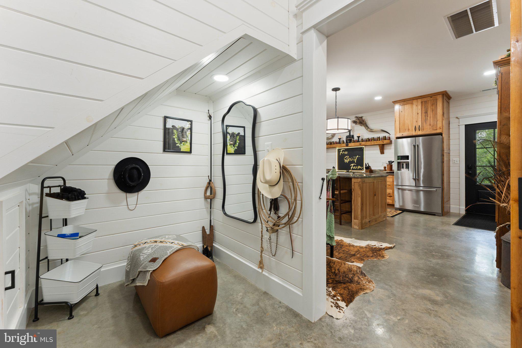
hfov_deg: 104.3
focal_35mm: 14
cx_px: 261
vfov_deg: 81.2
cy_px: 174
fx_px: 203
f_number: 8
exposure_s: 1/6
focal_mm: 14
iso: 500
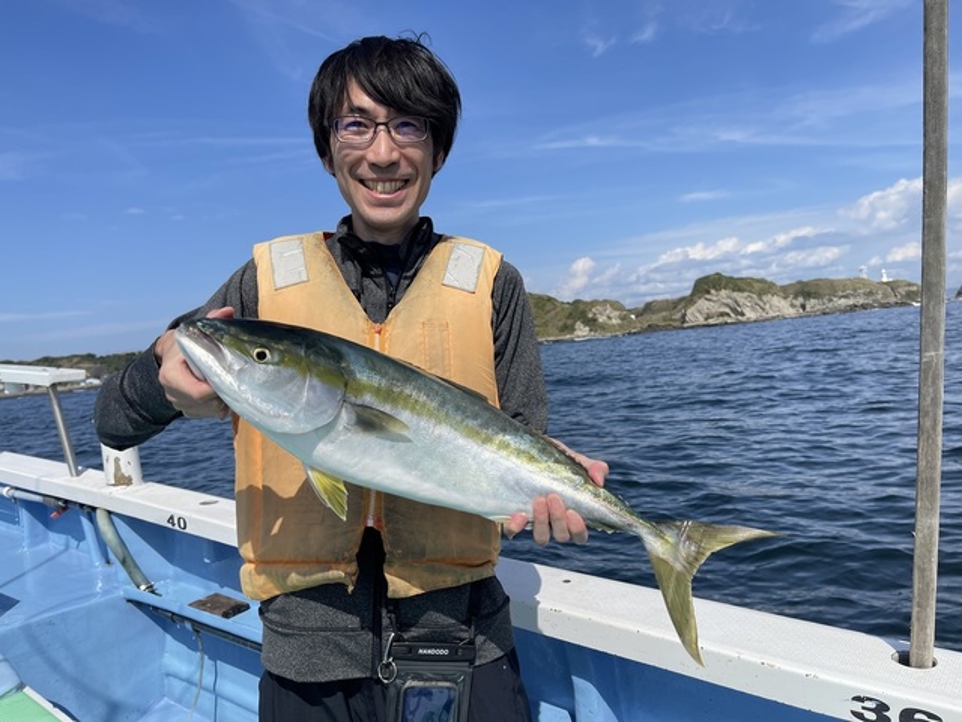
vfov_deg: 54.9
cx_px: 481
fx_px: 695
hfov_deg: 69.4
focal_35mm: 25
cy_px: 361
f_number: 1.6
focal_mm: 5.1
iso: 32
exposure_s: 1/5376
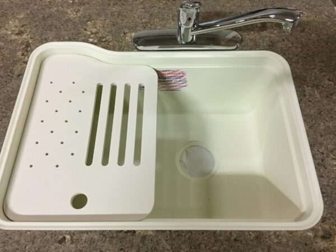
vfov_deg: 48.2
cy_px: 126
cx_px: 168
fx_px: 281
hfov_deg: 61.7
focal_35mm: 29
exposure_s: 1/30
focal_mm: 4.15
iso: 250
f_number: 2.2
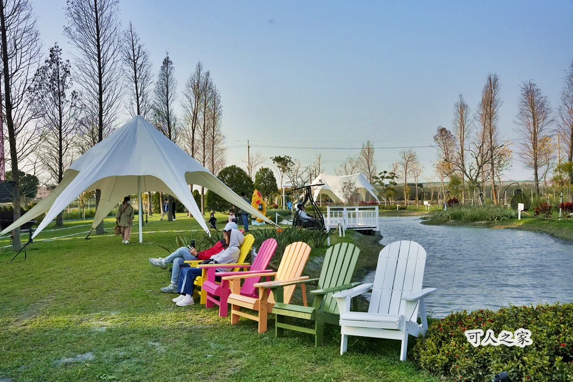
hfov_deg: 57.1
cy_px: 191
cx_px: 286
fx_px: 527
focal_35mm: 33
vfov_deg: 39.9
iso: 3200
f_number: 8
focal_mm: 33.1
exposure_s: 1/5000
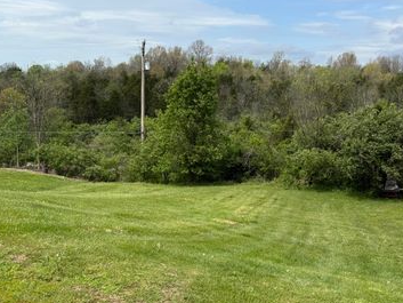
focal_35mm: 34
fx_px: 396
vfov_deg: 41.6
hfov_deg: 53.9
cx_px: 188
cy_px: 185
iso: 80
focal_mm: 6.76
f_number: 1.78
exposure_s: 1/4673
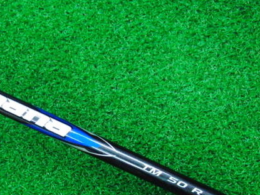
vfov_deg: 25.5
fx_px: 428
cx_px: 66
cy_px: 140
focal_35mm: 57
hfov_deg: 33.1
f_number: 3.6
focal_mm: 6.42
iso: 3200
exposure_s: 1/200
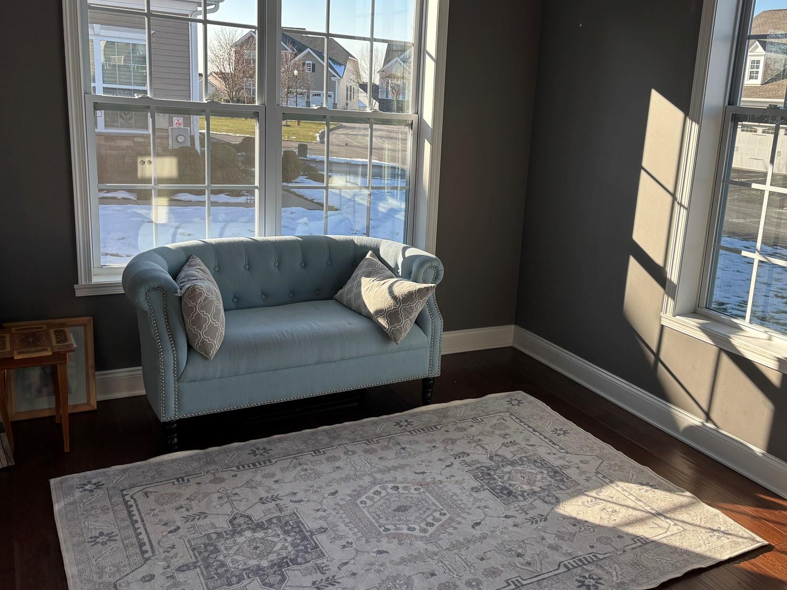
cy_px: 269
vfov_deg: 42.9
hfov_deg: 54.8
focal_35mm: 33
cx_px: 485
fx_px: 750
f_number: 1.6
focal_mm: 5.96
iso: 50
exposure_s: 1/584
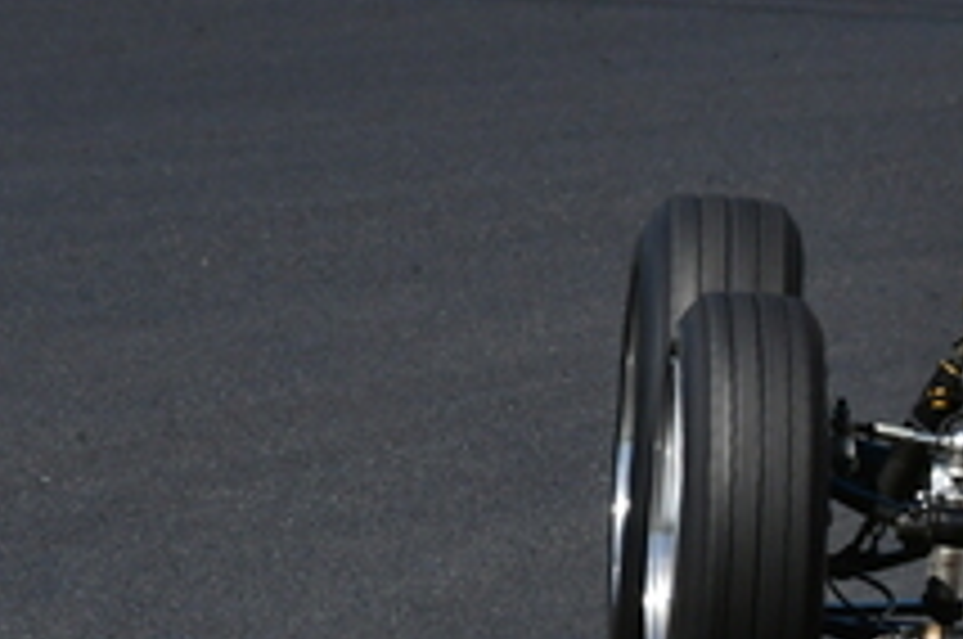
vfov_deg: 0.5
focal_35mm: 2529
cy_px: 25
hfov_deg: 0.8
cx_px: 1570
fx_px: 67548
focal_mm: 450
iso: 400
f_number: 11
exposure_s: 1/640
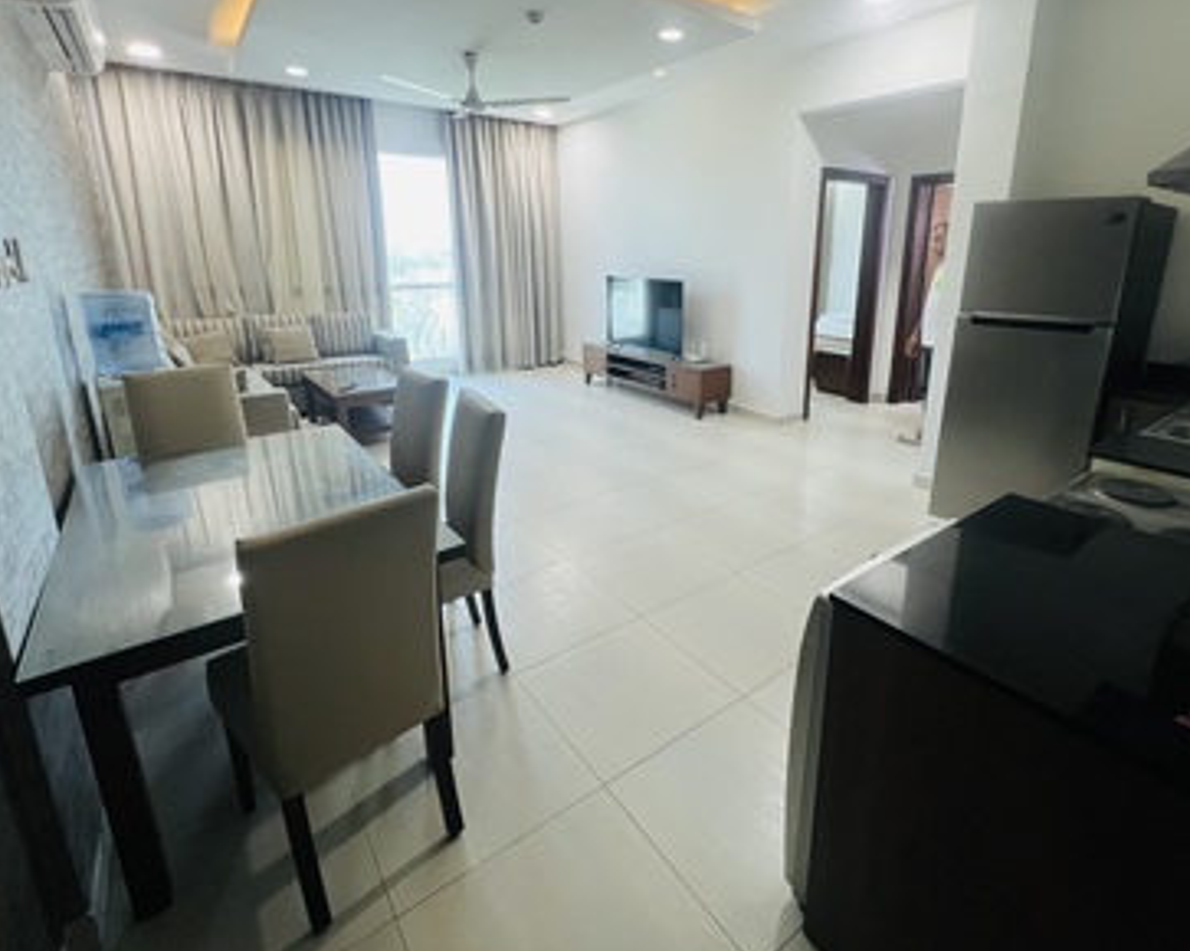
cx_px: 638
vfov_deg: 79.7
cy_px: 398
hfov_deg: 93.0
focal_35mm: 16
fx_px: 563
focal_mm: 1.57
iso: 160
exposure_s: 1/100
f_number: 1.8
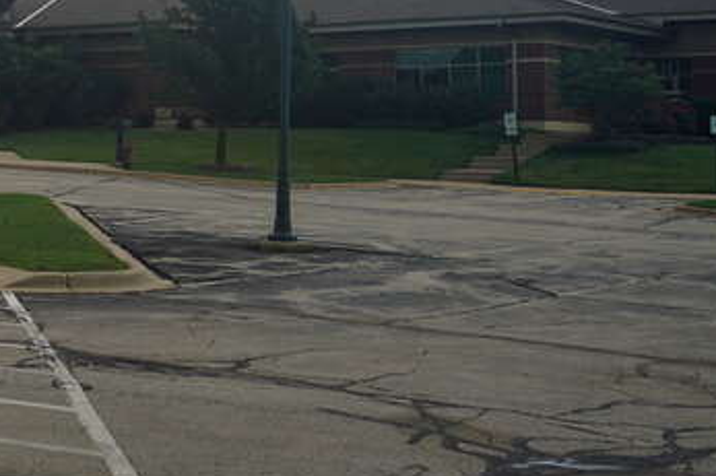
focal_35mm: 76
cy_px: 48
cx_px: -83
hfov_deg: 24.7
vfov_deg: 17.7
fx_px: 1511
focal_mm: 22
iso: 100
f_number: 9
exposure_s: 1/100
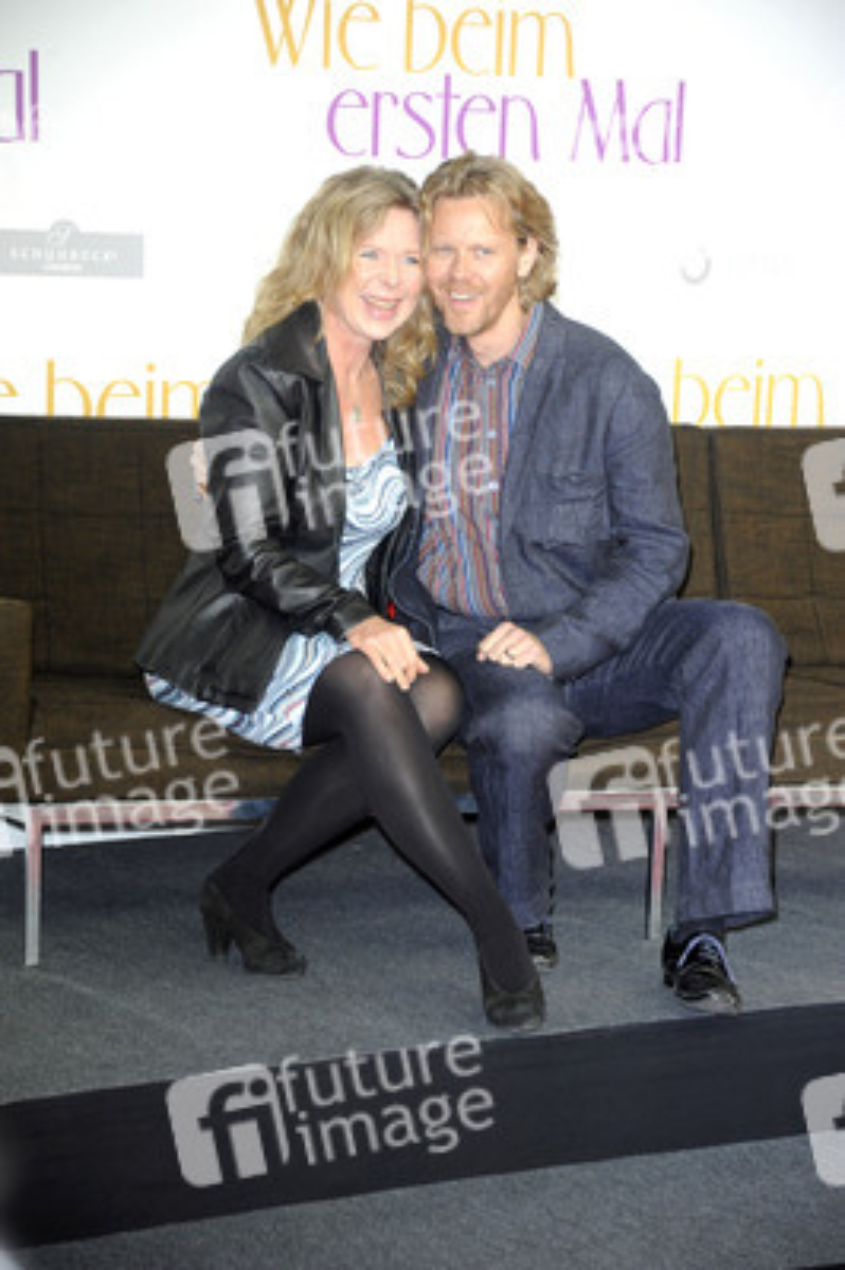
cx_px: 422
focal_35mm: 116
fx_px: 4091
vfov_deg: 17.7
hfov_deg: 11.8
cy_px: 635
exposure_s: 1/125
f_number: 5.6
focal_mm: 116
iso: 800
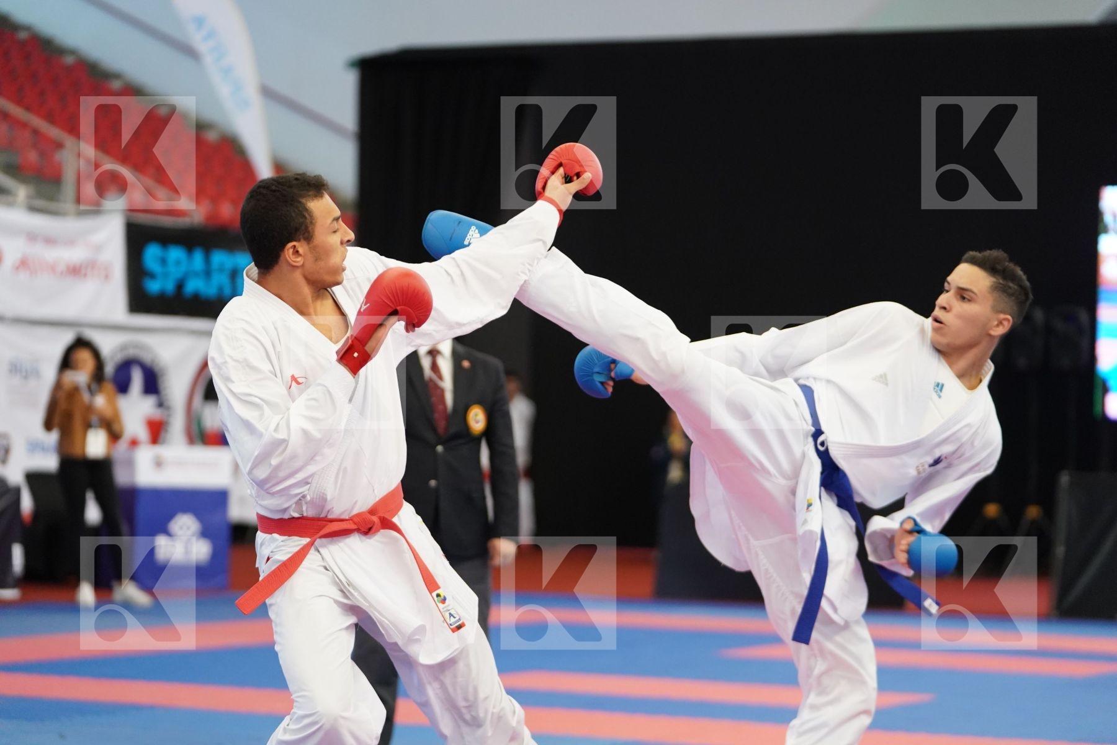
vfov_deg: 13.3
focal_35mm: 103
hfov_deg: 19.8
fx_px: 3196
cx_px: 558
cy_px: 372
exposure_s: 1/1000
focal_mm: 103
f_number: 2.8
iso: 4000
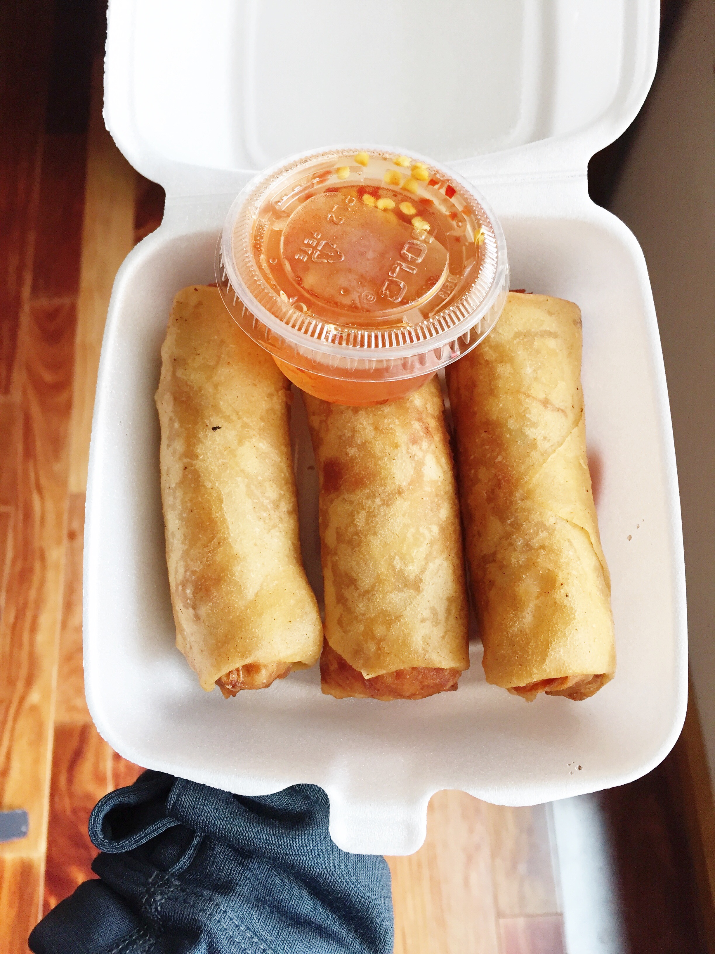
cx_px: 358
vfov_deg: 61.7
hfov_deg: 48.2
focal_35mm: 29
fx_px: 799
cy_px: 477
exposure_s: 1/30
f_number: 2.2
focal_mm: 4.15
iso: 80
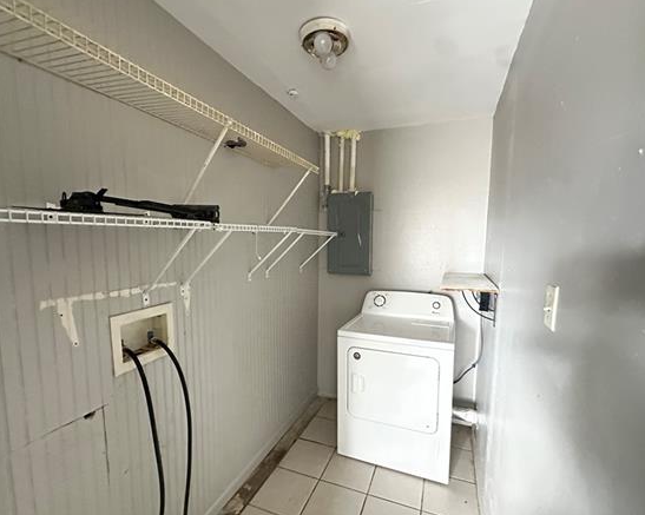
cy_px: 271
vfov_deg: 80.3
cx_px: 336
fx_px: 305
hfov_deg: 93.1
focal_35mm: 16
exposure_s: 1/30
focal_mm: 2.22
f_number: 2.2
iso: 1600
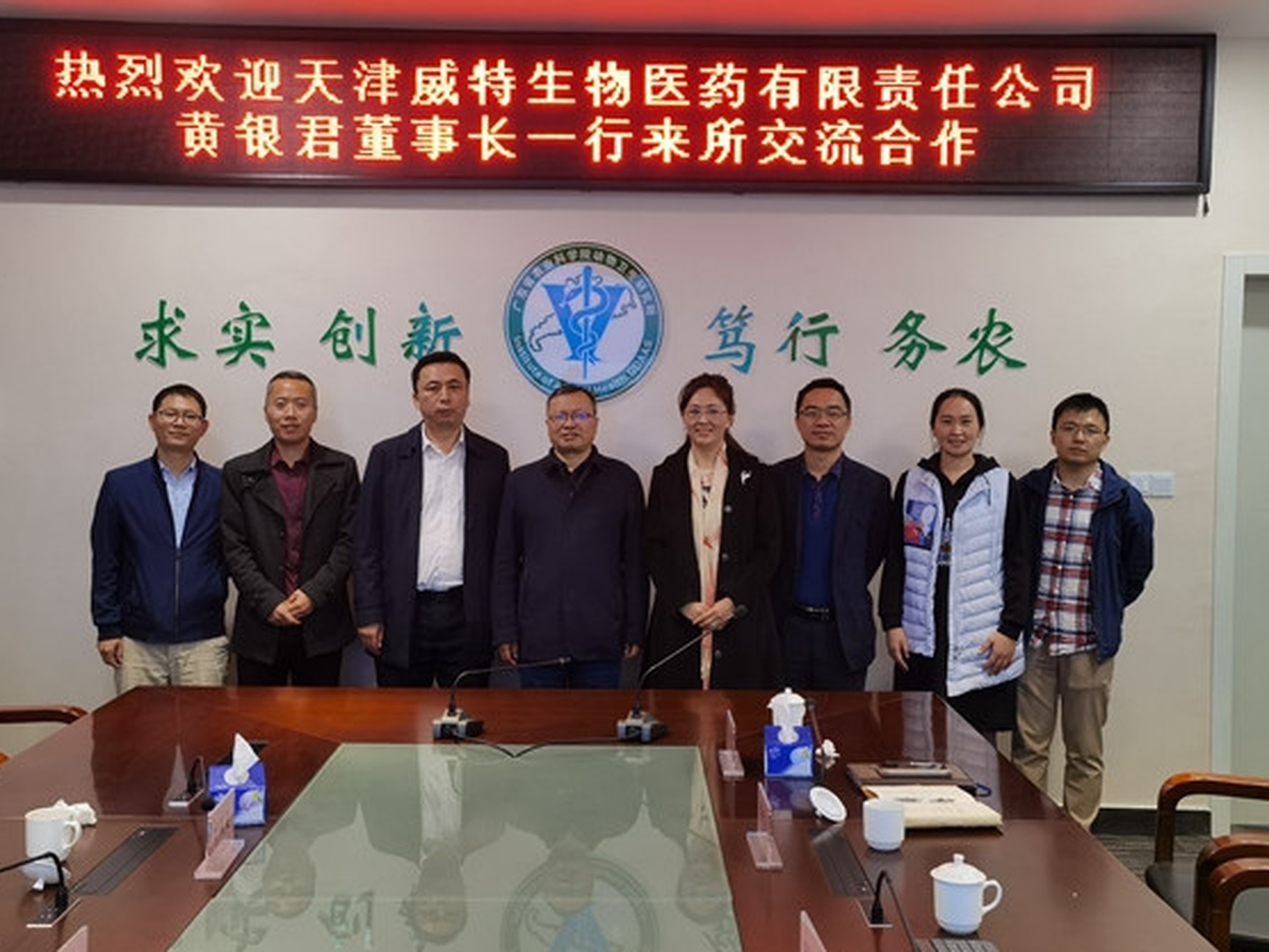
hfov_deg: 45.8
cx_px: 637
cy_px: 477
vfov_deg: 35.1
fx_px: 1503
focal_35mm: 41
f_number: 1.9
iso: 200
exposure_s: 1/116
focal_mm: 6.71
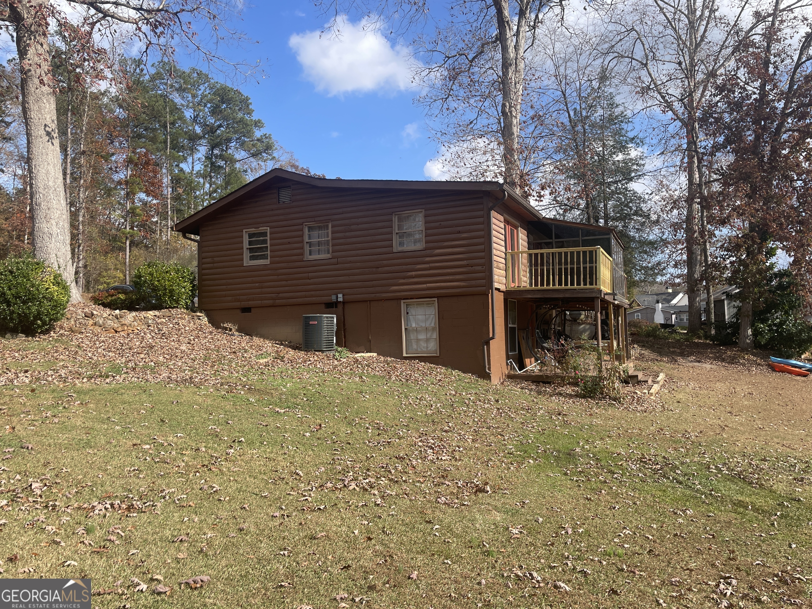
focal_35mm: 26
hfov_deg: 67.3
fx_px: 610
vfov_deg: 53.1
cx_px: 406
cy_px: 304
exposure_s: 1/2212
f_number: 1.6
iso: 32
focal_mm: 4.2
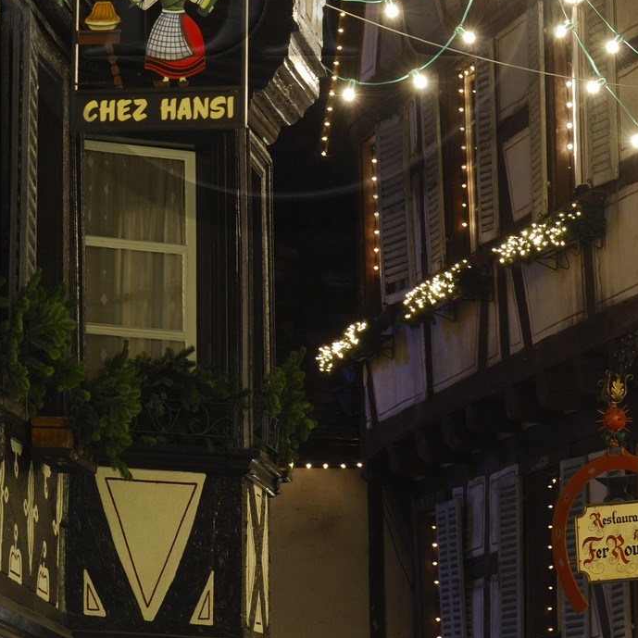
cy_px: -56
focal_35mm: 207
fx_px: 4316
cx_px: 280
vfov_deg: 8.4
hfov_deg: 8.5
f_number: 7.1
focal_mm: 70
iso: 100
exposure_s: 2.5
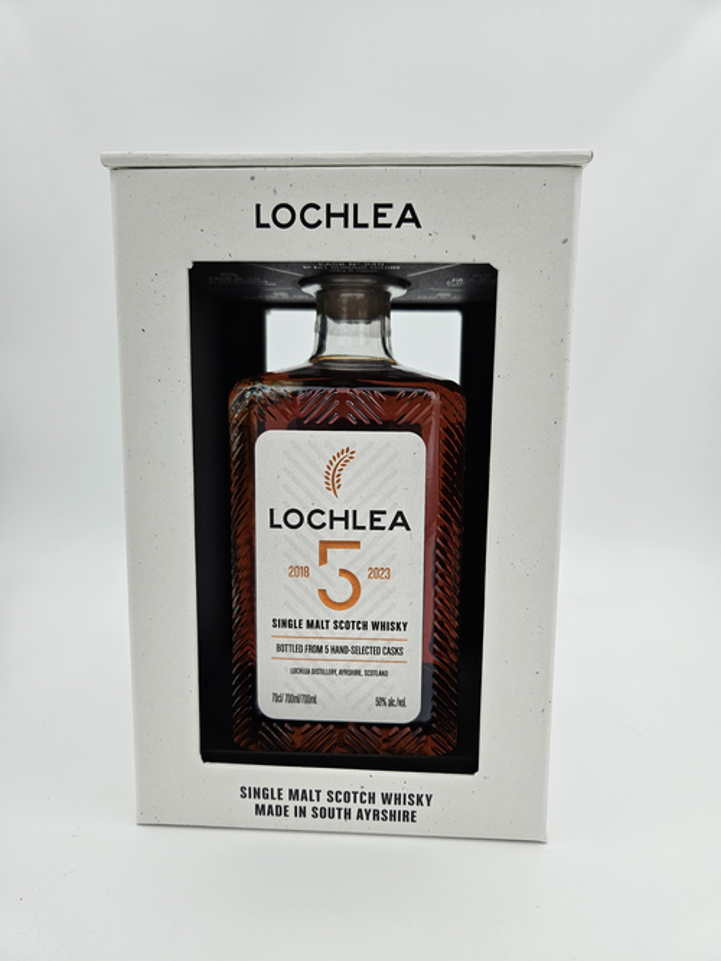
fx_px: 639
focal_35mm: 23
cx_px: 360
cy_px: 480
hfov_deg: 58.9
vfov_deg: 73.9
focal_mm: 5.4
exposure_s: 1/719
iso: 50
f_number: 1.8
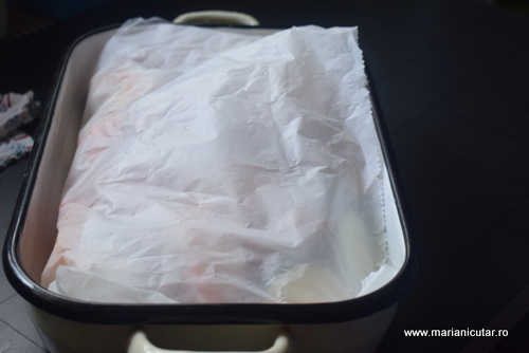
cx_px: 264
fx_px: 992
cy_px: 176
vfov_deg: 20.2
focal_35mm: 68
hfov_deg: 29.8
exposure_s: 1/125
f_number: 5.3
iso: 400
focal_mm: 45
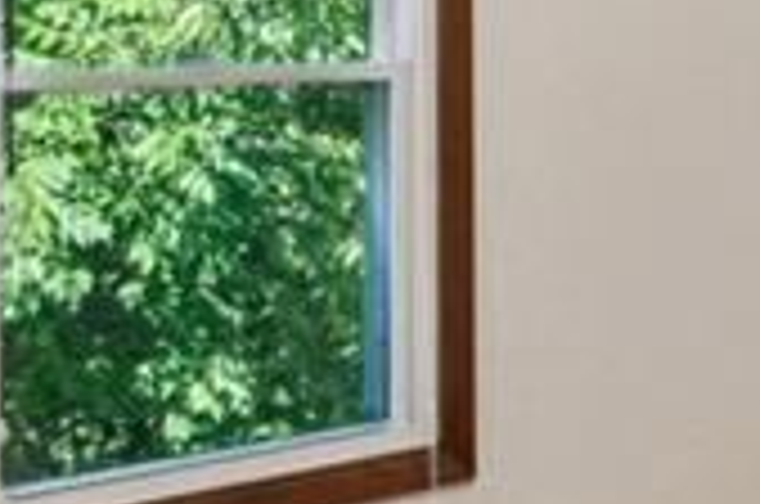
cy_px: 11
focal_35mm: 85
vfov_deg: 15.7
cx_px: 724
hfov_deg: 23.2
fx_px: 1791
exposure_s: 1/2.5
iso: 50
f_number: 11
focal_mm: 14
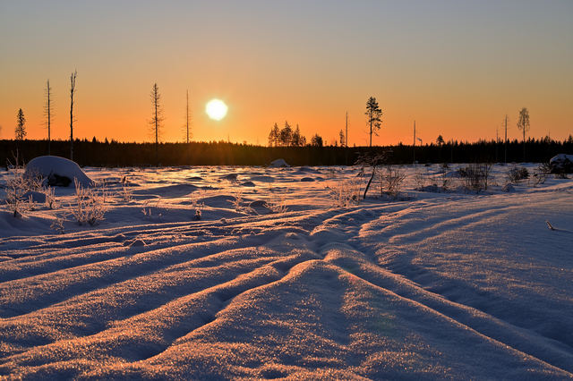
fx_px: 795
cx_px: 286
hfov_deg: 39.6
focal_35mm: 50
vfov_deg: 27.0
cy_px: 190
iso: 100
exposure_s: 1/400
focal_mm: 50
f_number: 10
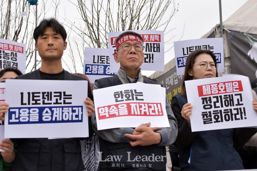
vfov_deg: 23.8
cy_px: 86
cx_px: 128
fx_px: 407
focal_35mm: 57
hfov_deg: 35.0
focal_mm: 38
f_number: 4.5
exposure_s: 1/320
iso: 100
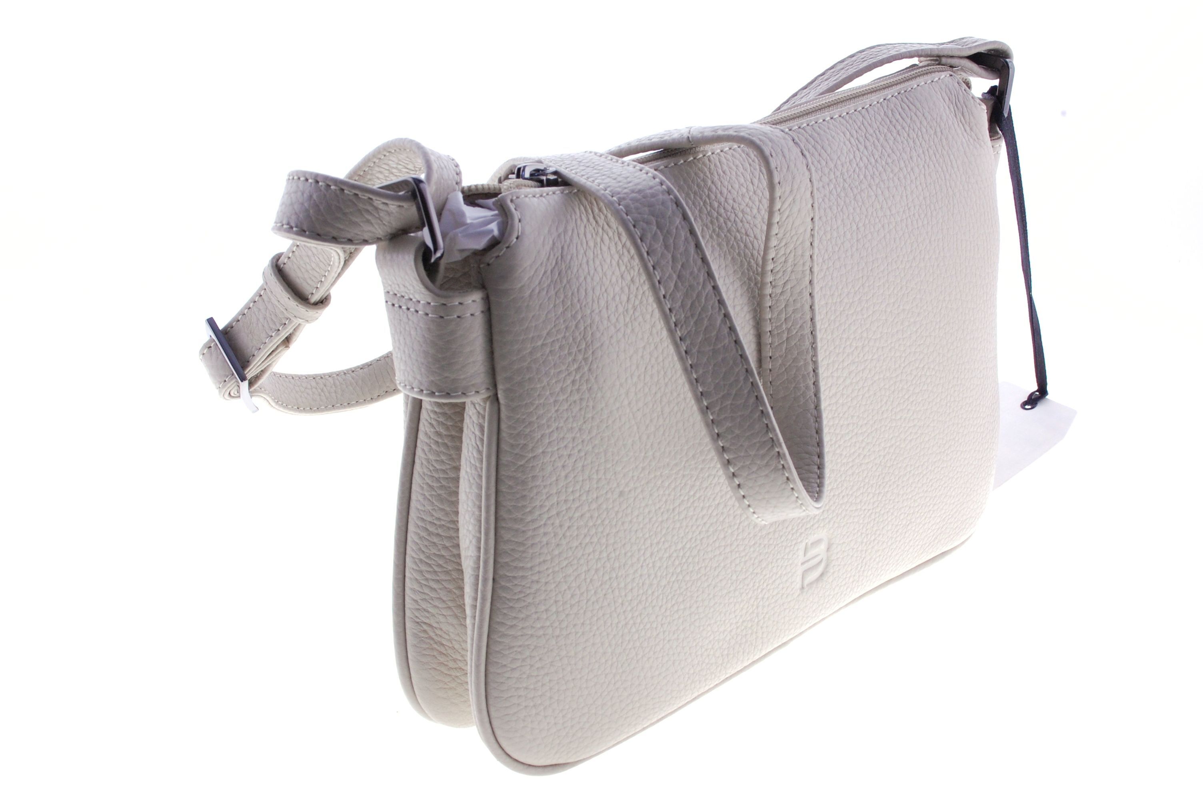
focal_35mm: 48
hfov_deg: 41.1
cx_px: 602
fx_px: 1603
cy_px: 400
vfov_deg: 28.0
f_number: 13
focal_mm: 32
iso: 800
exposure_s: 1/30
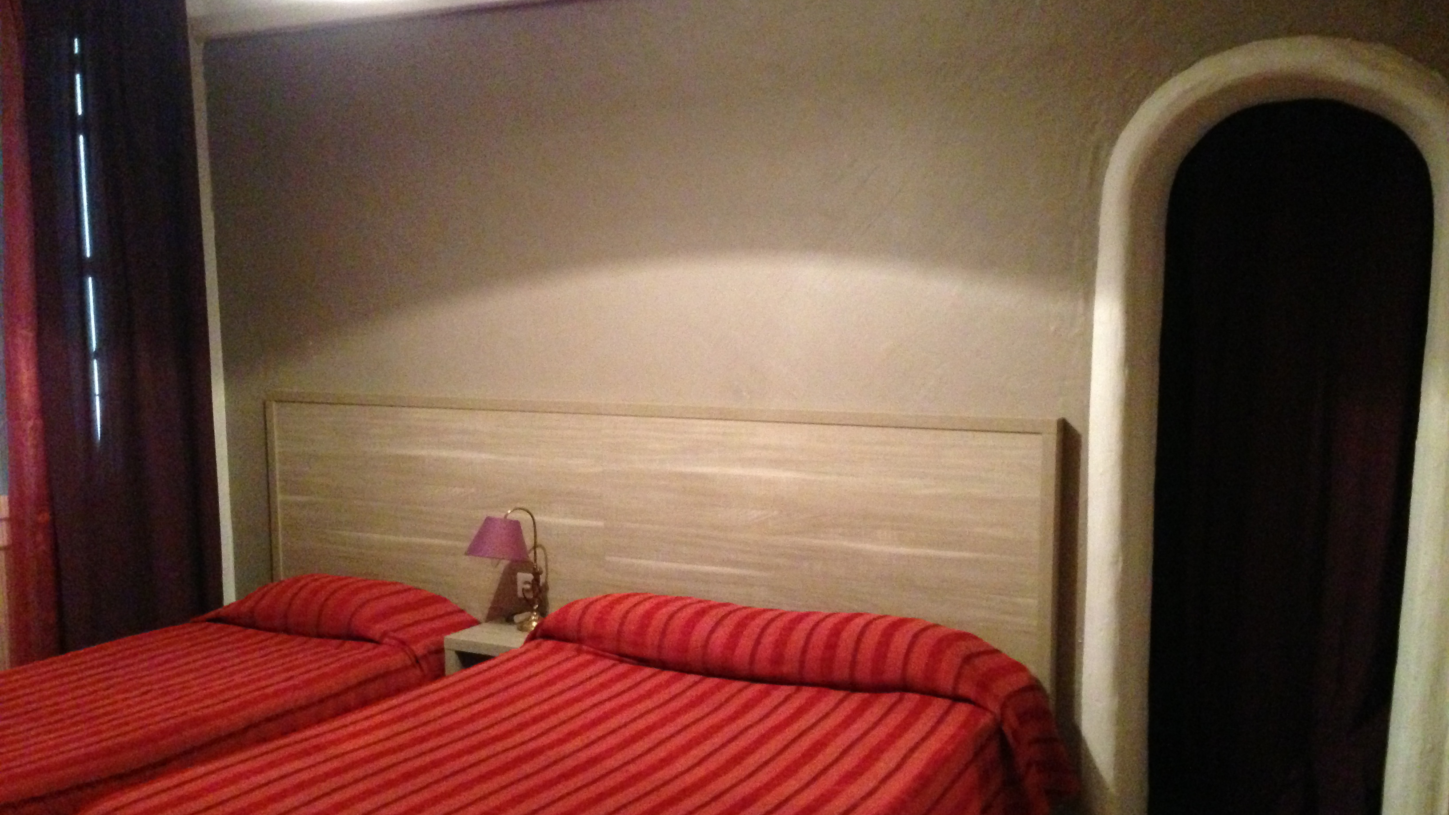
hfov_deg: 55.3
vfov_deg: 32.8
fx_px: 1383
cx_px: 725
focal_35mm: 36
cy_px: 475
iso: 800
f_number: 2.4
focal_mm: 4.13
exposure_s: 1/15
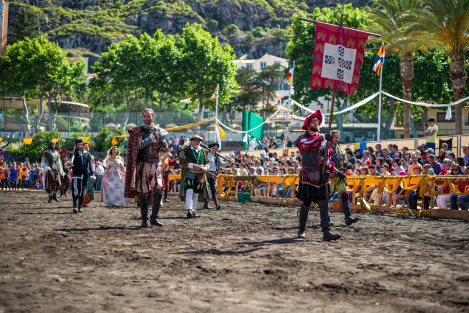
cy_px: 156
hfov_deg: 39.6
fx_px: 652
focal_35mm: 50
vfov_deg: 27.0
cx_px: 234
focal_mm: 50
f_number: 2.8
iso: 100
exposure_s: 1/2000
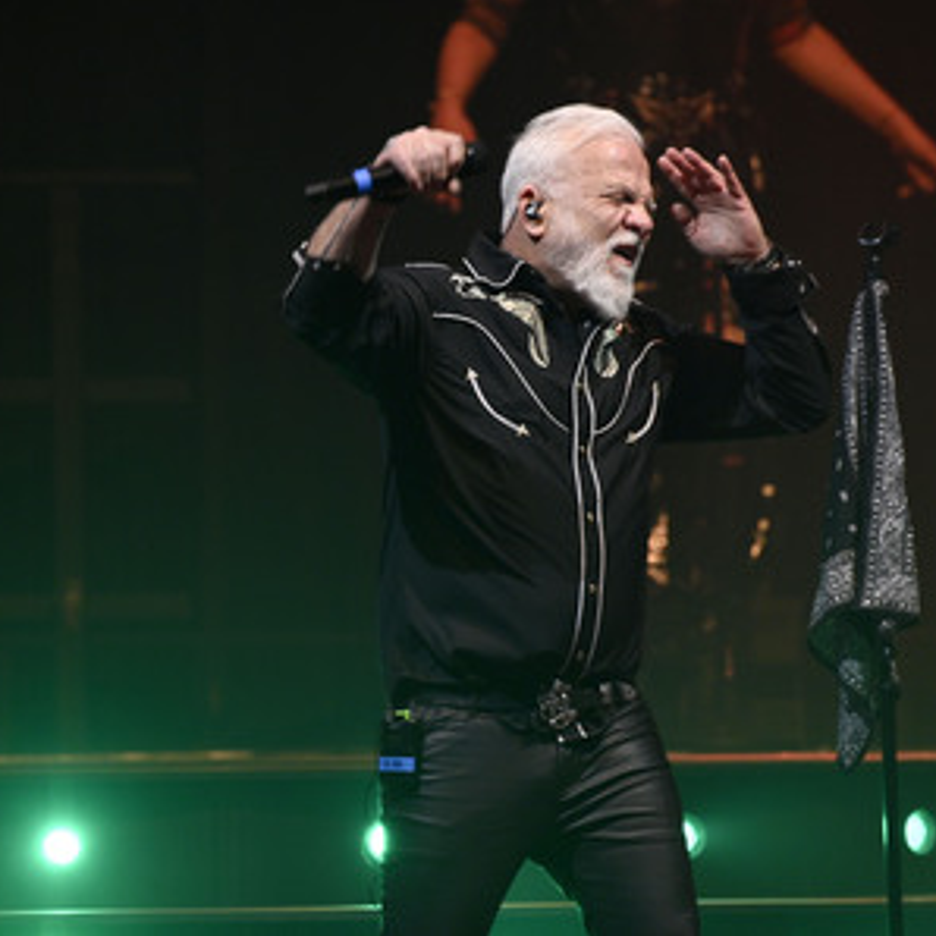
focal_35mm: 643
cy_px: 468
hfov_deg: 2.7
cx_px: 460
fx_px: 19670
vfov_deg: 2.7
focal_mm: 500
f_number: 6.3
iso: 2500
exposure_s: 1/320
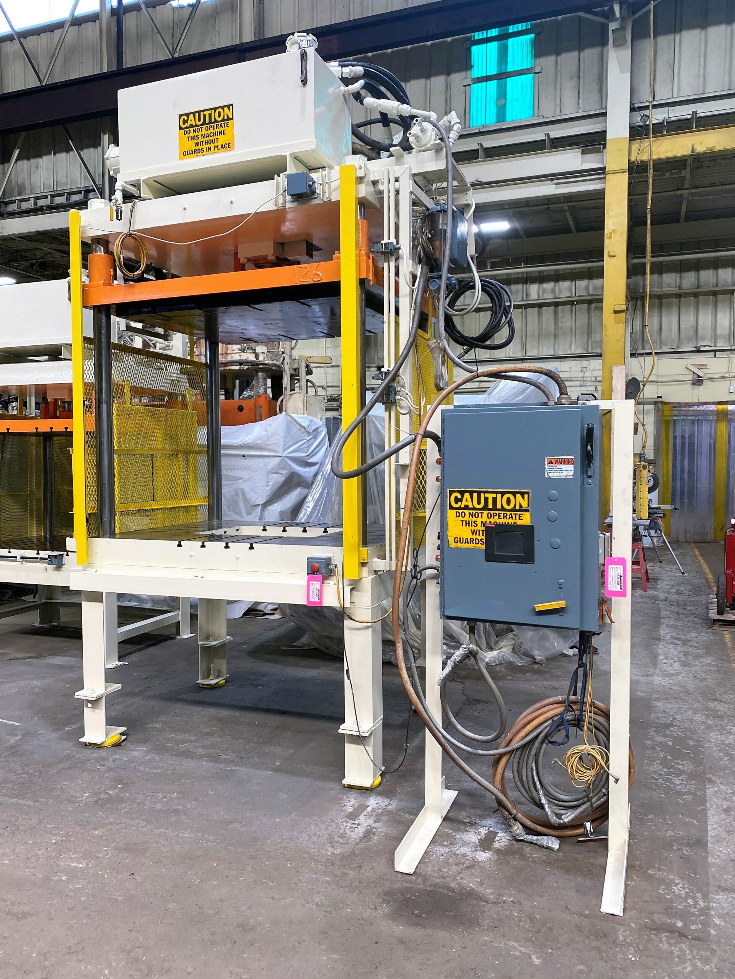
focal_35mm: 26
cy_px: 490
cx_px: 368
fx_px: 736
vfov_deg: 67.3
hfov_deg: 53.1
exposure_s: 1/120
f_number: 1.8
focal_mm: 4.25
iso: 125
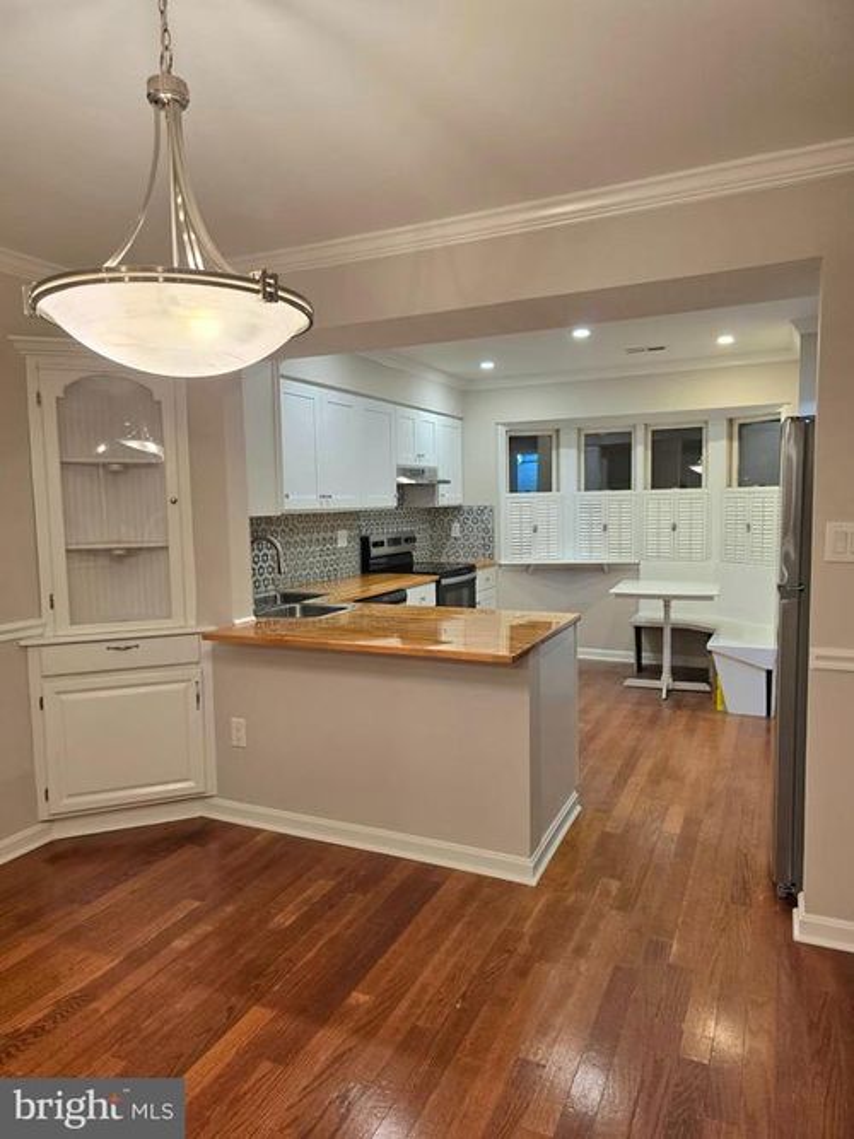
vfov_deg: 73.9
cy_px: 570
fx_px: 757
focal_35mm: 23
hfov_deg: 58.9
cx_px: 427
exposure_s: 1/120
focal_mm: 6.3
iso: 160
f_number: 1.7
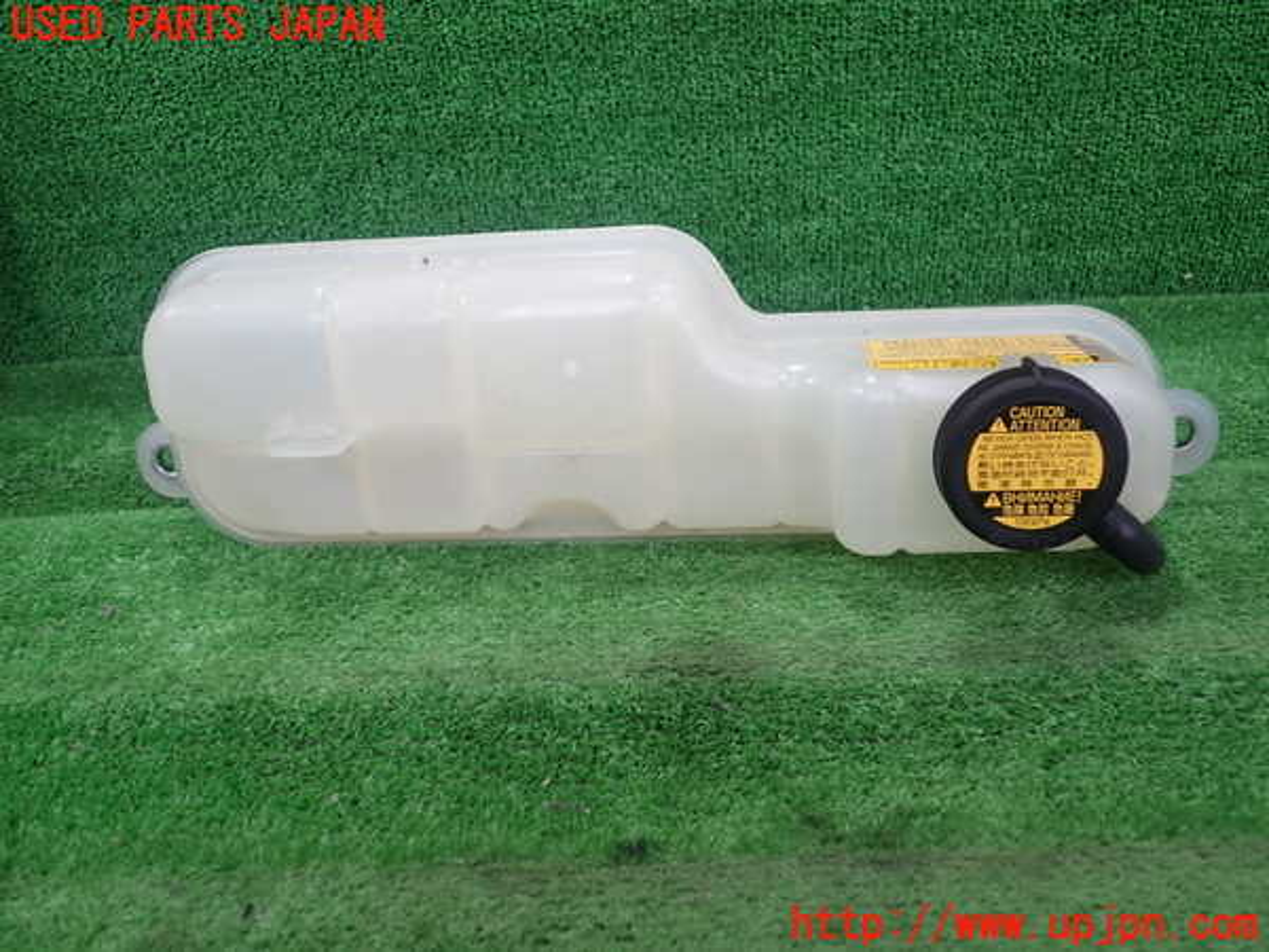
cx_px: 634
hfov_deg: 60.0
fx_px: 1100
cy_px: 476
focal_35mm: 30
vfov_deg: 46.8
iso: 160
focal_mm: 5.5
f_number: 2.3
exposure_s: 1/125
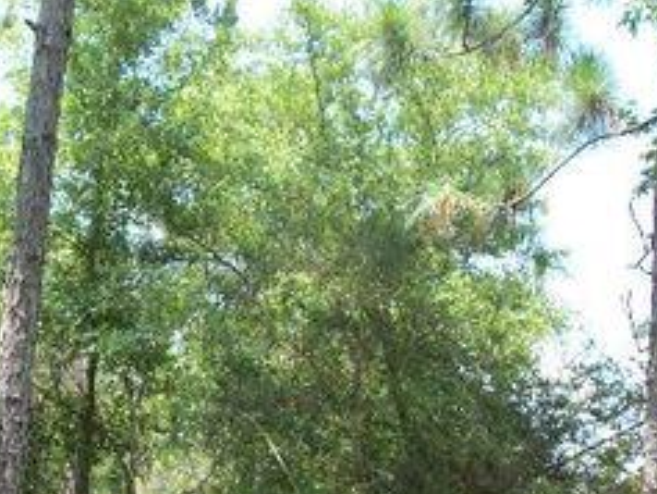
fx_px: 1310
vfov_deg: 20.4
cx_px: 164
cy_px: 530
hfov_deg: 27.8
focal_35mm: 69
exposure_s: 1/320
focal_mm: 5.7
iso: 80
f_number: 2.9
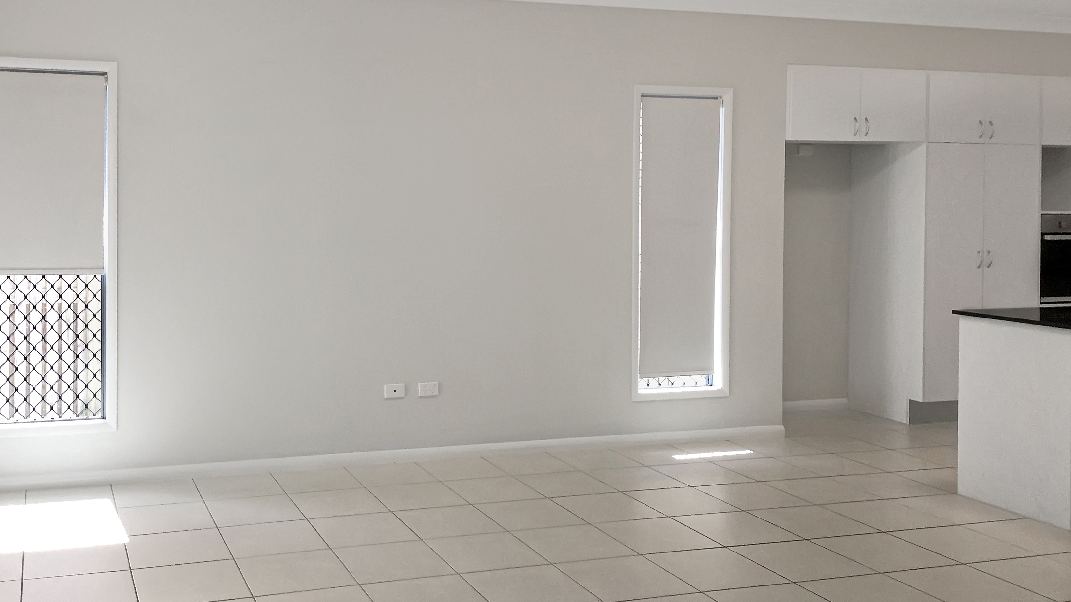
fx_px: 966
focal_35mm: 34
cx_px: 536
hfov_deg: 58.0
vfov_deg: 34.6
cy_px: 325
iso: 40
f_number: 2.4
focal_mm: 3.3
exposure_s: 1/100
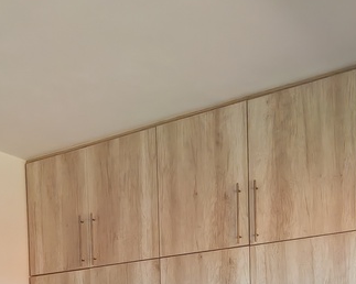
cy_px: 413
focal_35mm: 58
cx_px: 140
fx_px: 611
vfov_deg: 22.2
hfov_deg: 32.4
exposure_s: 1/100
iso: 64
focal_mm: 1.96
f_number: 2.2
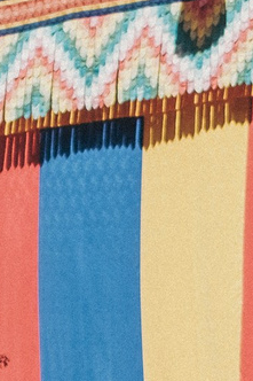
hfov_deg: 5.1
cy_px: 501
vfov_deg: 7.5
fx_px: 2849
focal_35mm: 270
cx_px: 361
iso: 320
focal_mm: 23
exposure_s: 1/7000
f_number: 1.4
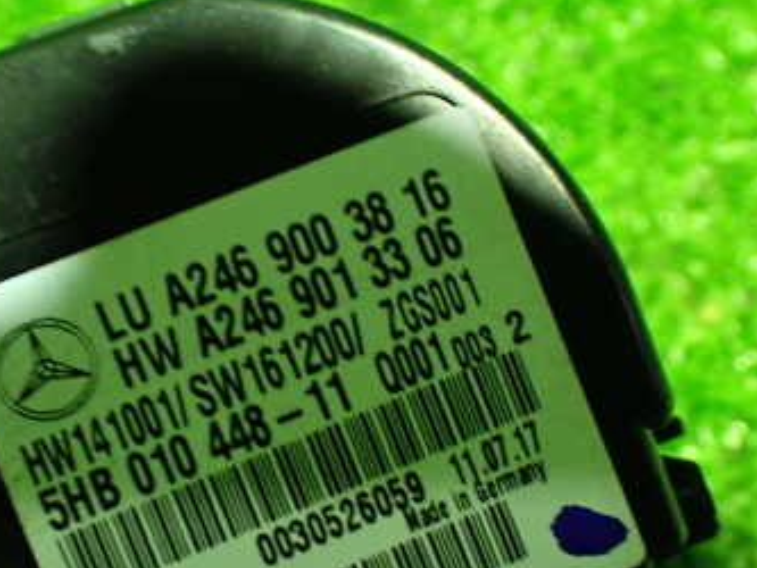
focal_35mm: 54
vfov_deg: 26.8
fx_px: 1181
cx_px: 323
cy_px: 393
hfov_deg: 35.5
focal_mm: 5.4
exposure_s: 1/30
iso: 800
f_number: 2.3
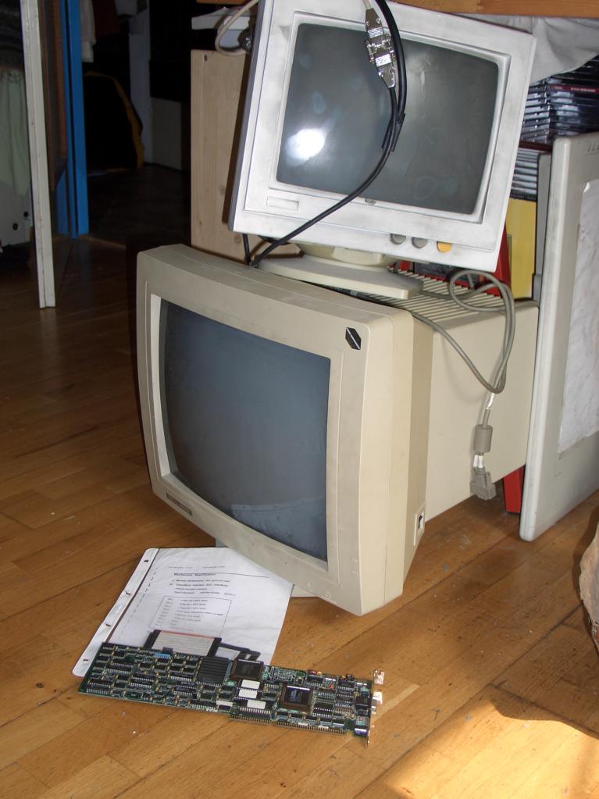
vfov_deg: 43.9
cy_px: 400
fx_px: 992
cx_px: 300
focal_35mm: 43
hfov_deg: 33.6
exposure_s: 1/60
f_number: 3
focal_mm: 9.2
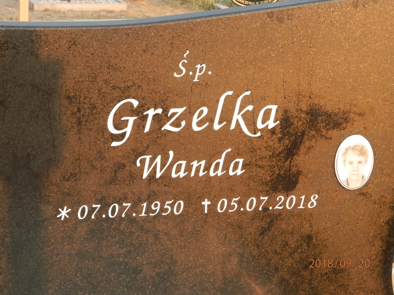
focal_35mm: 106
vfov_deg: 14.0
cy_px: 148
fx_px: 1206
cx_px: 197
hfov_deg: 18.5
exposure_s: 1/60
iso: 200
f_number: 4.5
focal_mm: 19
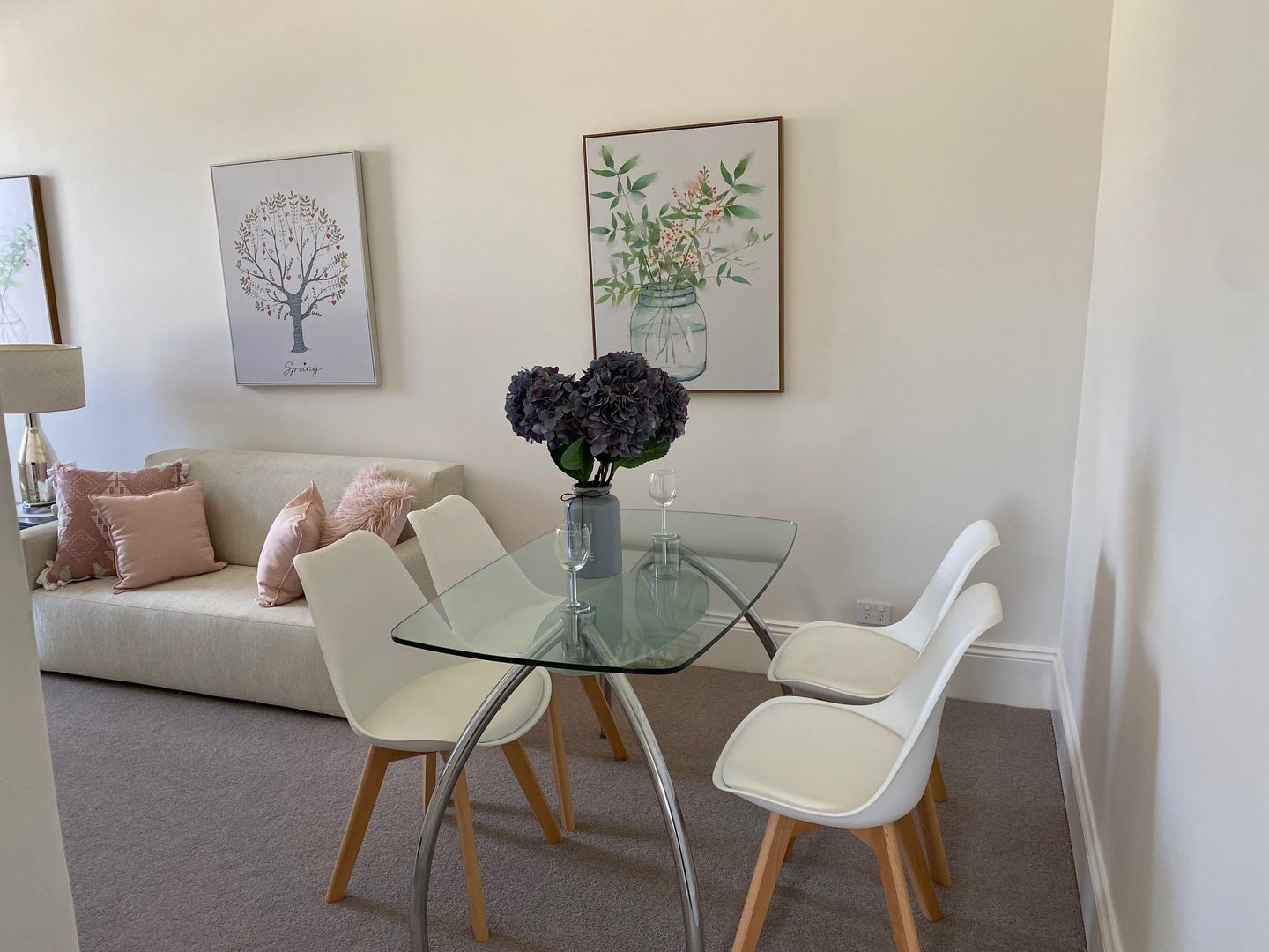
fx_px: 953
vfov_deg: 53.1
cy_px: 476
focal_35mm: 26
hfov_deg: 67.3
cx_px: 634
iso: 125
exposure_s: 1/121
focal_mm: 4.25
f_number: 1.8
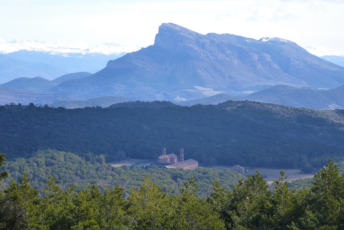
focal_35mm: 126
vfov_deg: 10.9
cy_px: 106
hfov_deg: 16.3
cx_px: 184
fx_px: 1204
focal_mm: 20.2
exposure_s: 1/400
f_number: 5.1
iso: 160
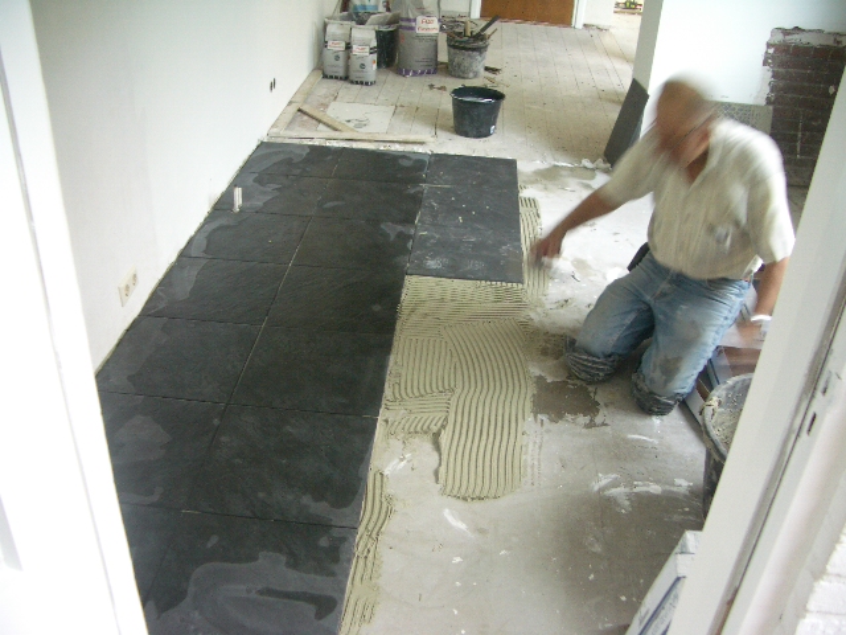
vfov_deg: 40.7
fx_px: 855
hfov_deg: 52.6
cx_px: 423
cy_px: 318
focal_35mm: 35
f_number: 2.6
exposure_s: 1/10
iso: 100
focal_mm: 5.8
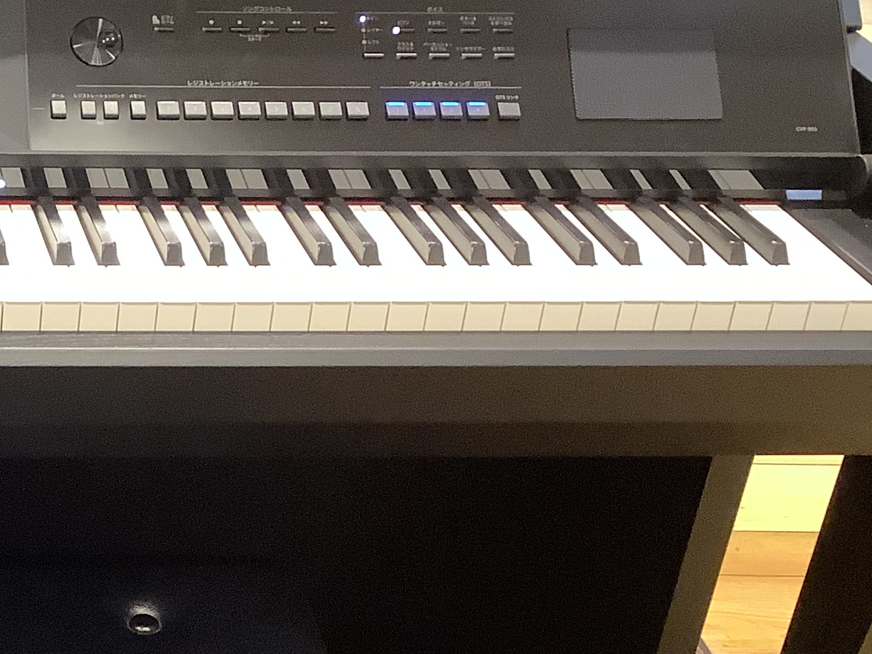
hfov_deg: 21.9
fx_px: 2091
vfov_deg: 17.7
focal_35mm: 83
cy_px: 421
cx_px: -150
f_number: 2.4
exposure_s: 1/50
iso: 320
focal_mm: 3.3
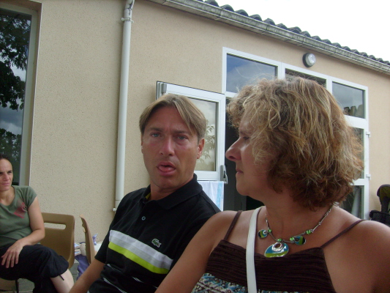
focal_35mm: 35
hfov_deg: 52.6
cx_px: 195
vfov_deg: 40.7
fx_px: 394
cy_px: 146
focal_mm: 5.8
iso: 80
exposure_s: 1/90
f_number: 7.1
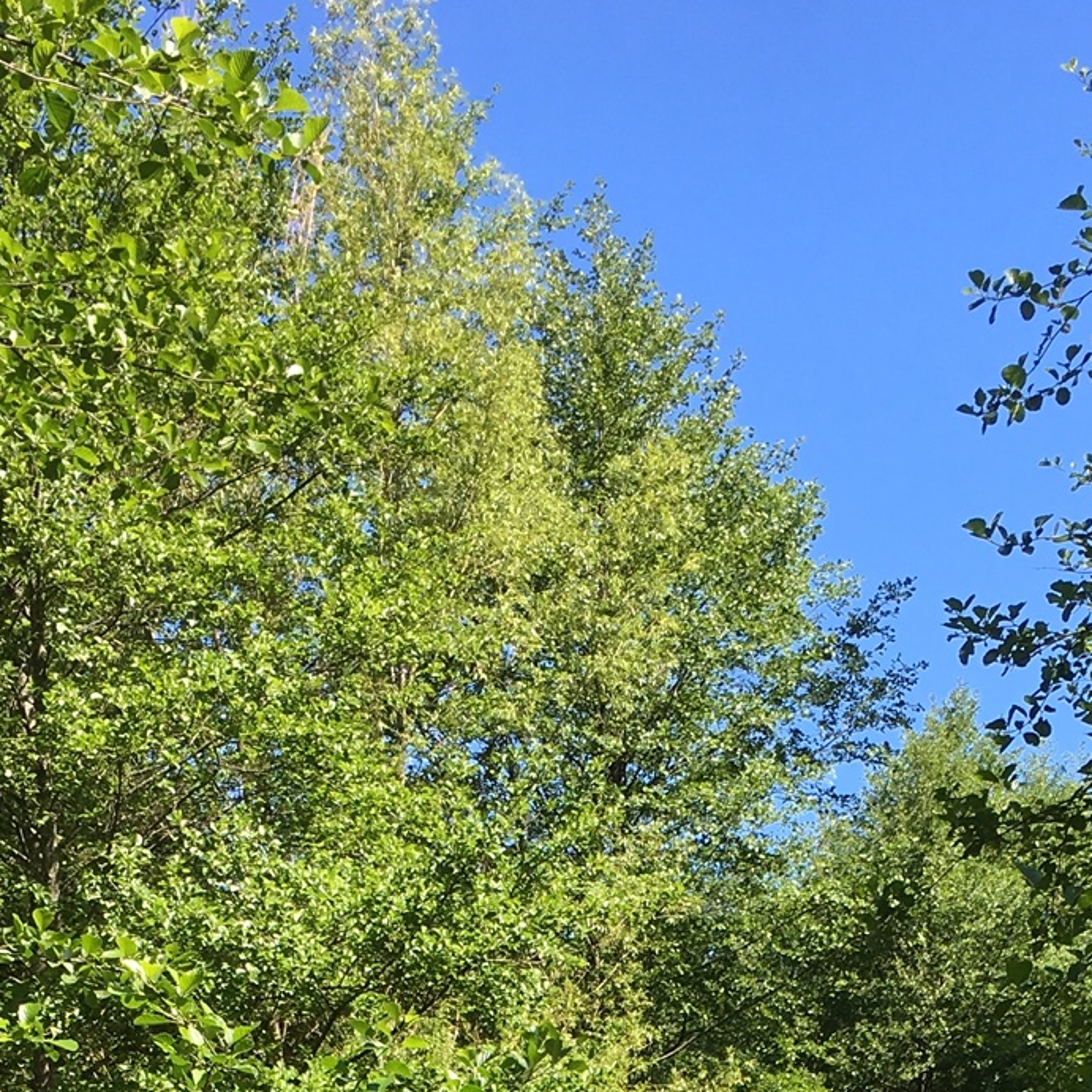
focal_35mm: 76
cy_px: 1519
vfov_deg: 20.3
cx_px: 578
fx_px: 2712
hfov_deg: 22.8
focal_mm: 4.15
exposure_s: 1/534
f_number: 2.2
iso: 25
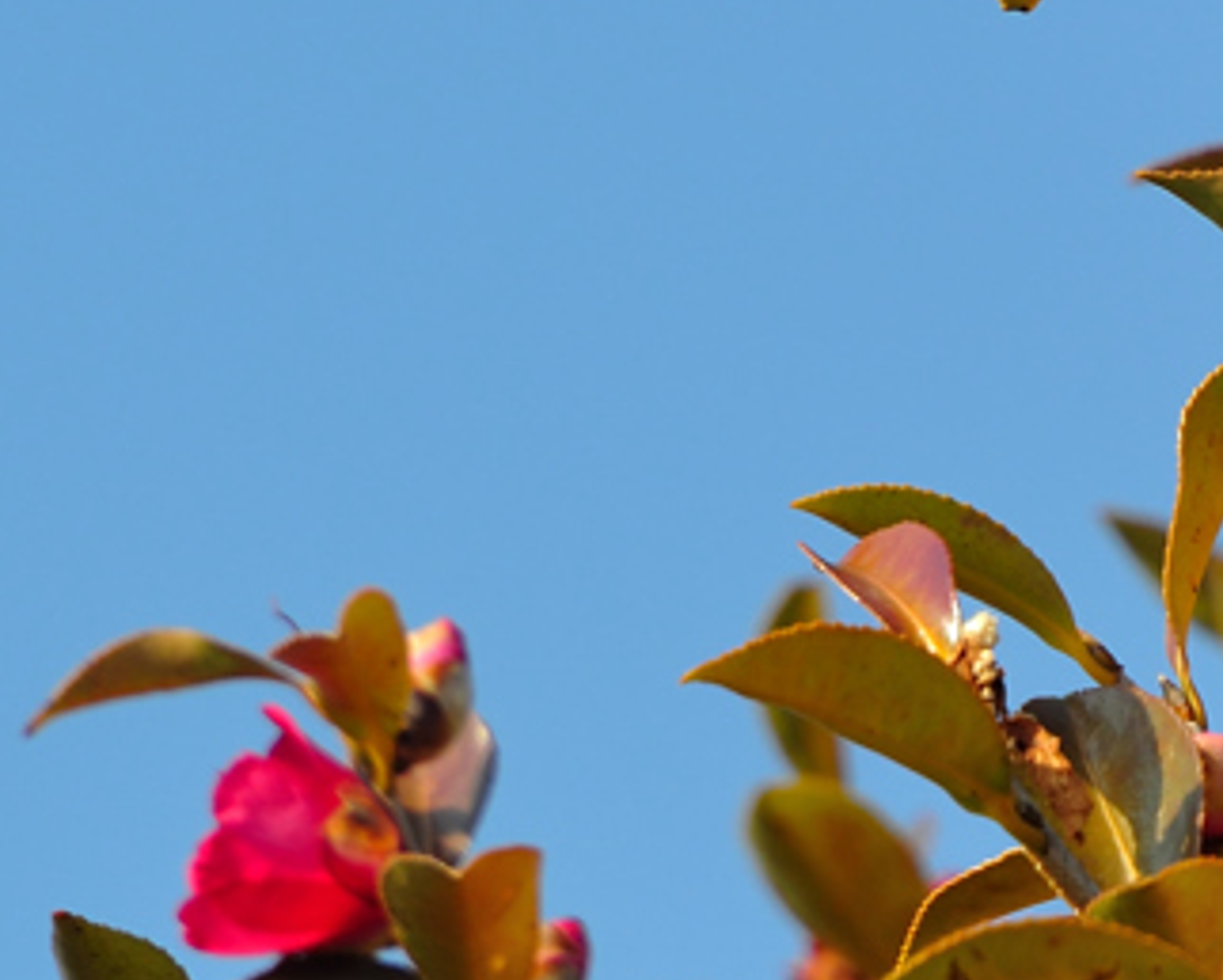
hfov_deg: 3.4
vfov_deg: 2.7
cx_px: 1113
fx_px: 20427
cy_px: 21
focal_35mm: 564
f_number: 5
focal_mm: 70
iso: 100
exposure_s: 1/200
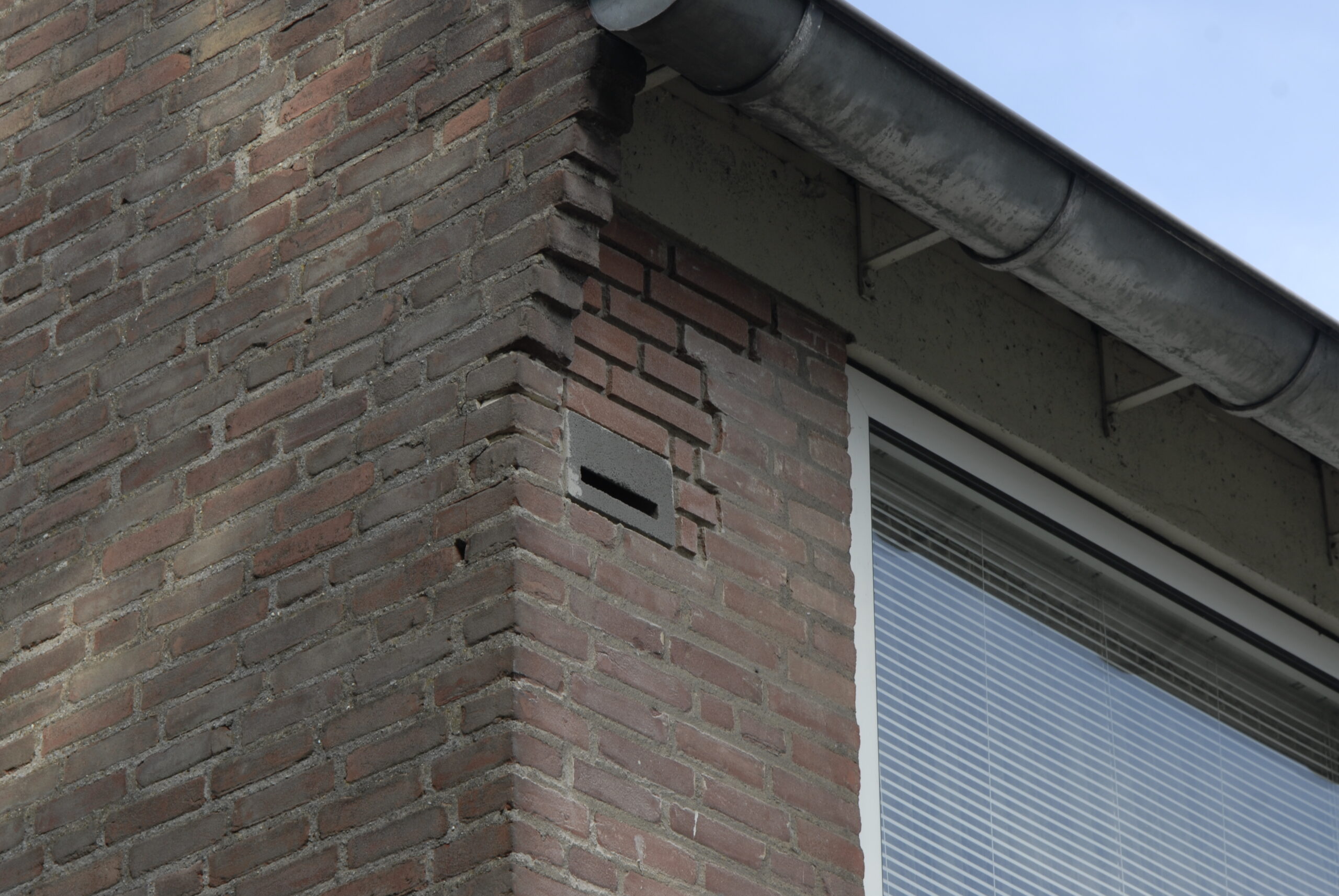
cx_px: 670
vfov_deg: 10.8
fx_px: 4748
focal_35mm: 128
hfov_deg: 16.1
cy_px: 448
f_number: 7.1
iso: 100
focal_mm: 85
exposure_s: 1/80
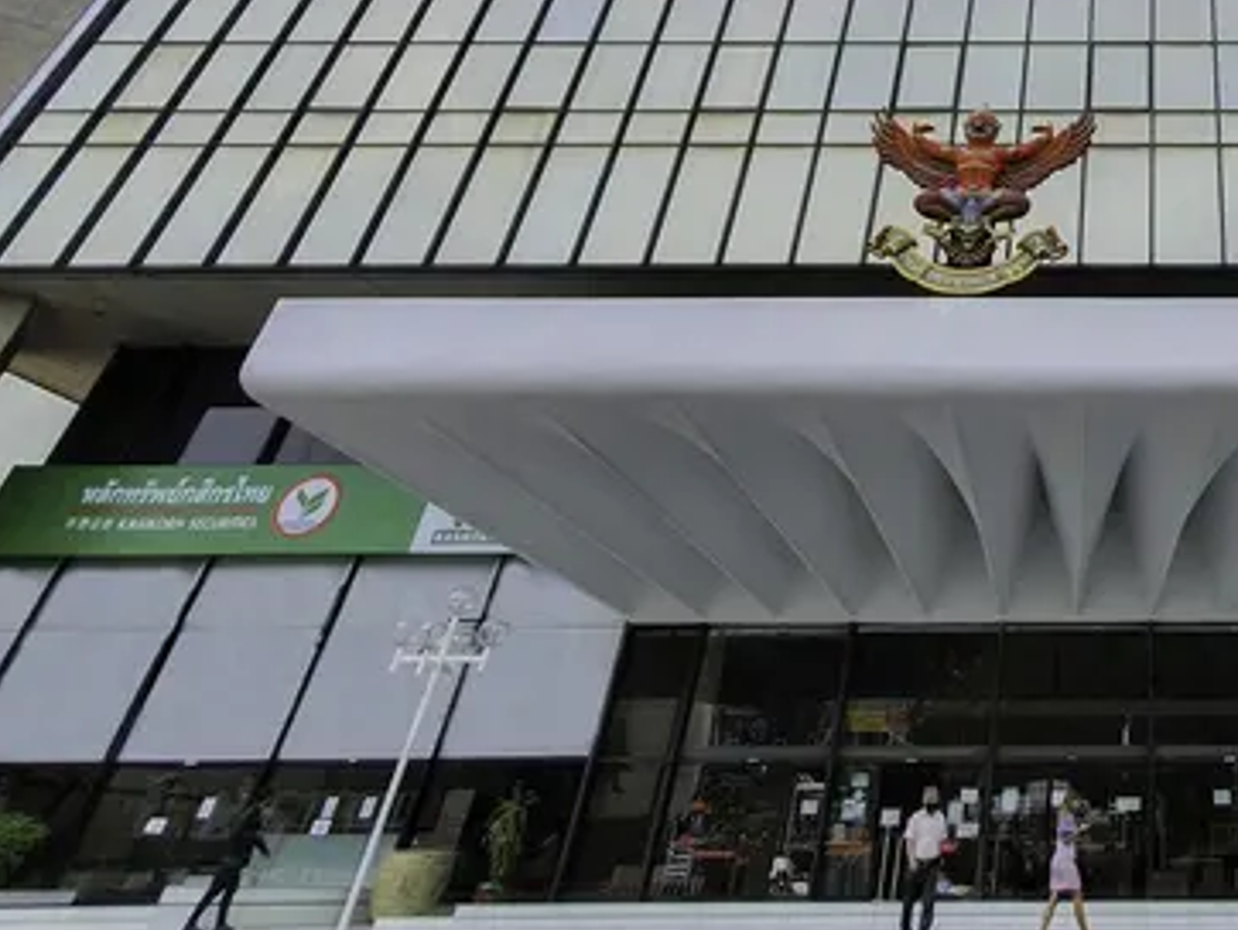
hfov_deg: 53.9
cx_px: 1153
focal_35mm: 28
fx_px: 1002
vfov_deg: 44.8
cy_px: 77
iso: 50
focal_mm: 1.8
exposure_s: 1/1150
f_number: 2.2
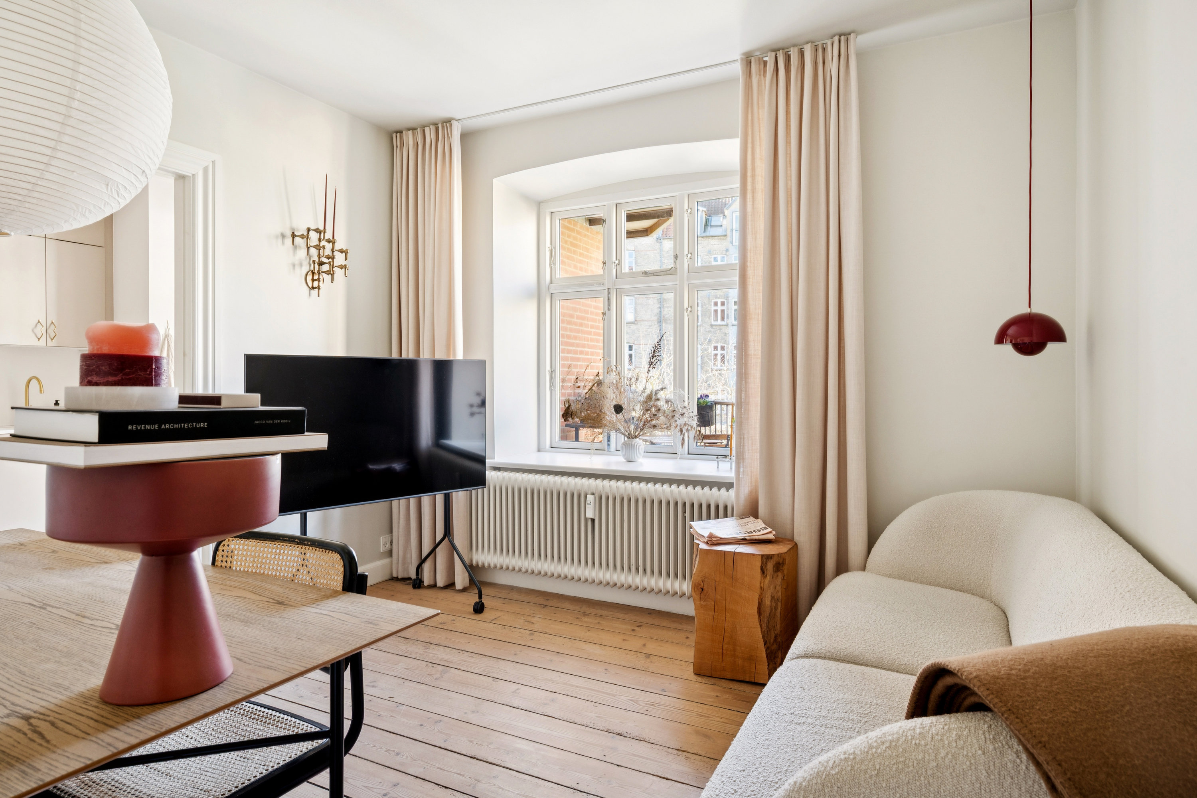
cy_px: 399
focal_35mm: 20
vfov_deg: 61.9
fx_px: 665
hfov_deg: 84.0
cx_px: 598
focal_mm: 20
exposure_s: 1/6
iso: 640
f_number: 9
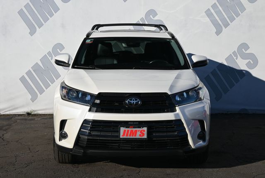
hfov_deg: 31.1
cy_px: 89
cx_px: 132
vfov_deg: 21.2
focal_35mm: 64
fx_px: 476
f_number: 6.3
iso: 100
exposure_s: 1/320
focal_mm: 43
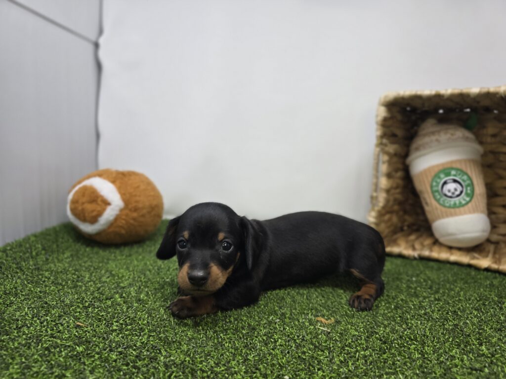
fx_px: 336
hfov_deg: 73.9
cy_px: 190
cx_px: 253
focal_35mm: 23
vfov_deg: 58.9
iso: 50
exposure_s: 1/120
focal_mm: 6.3
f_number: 1.7
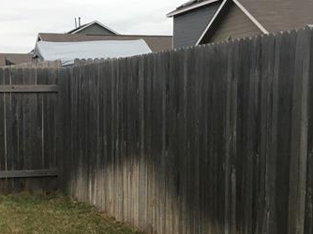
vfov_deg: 16.1
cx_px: 79
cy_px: 255
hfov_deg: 21.8
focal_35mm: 89
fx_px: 804
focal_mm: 4.15
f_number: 2.2
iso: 25
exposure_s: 1/30
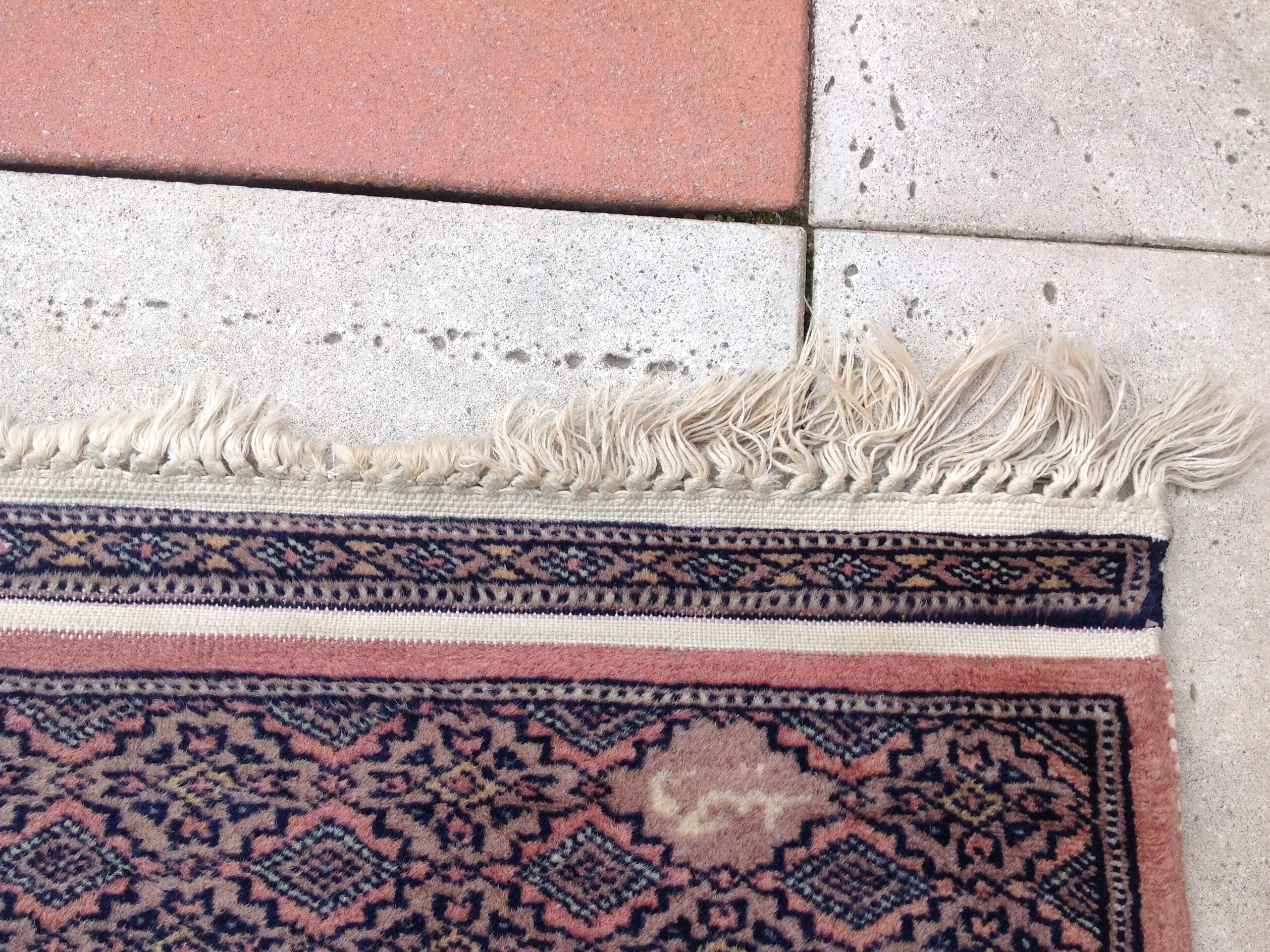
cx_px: 642
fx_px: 1321
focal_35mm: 36
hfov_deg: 51.4
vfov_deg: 39.7
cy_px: 483
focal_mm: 4.28
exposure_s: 1/355
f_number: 2.4
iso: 50
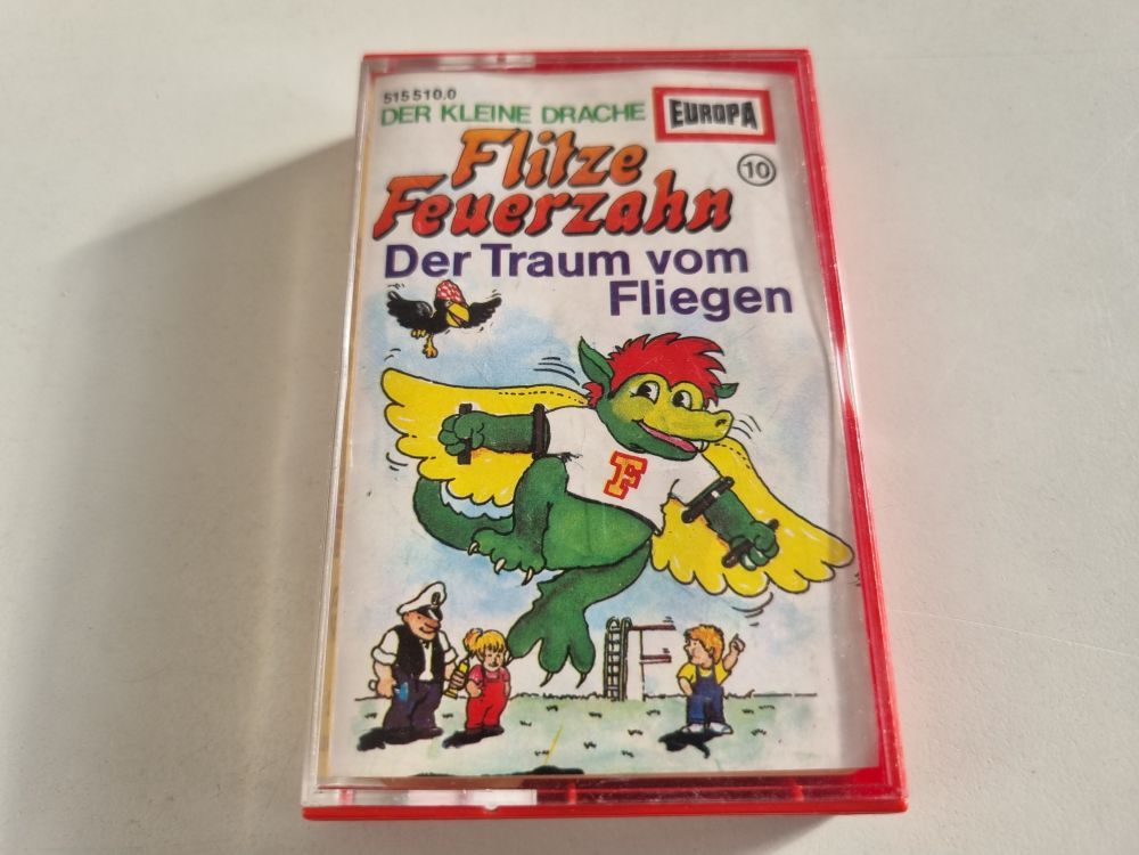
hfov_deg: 67.3
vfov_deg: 53.1
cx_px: 570
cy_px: 428
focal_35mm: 26
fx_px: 856
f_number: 1.8
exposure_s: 1/200
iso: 50
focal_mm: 5.4
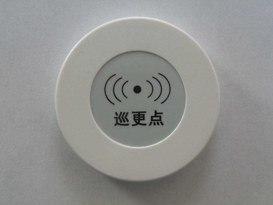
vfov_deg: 26.1
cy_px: 102
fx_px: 442
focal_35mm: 56
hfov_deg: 34.3
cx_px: 136
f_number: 3.5
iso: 183
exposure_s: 1/61.3
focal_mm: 9.8
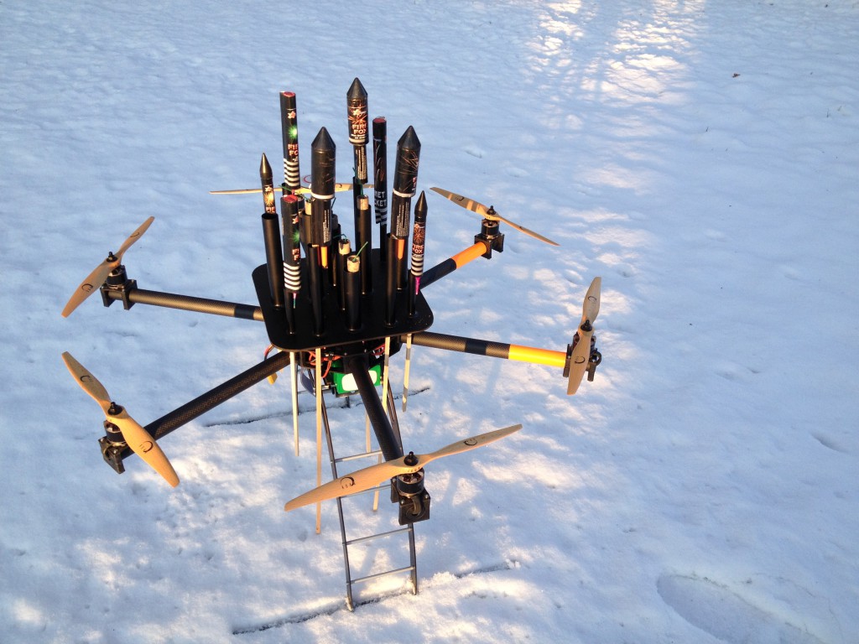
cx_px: 430
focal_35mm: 35
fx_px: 869
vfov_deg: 40.7
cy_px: 322
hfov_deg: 52.6
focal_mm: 4.28
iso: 50
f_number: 2.4
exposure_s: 1/249
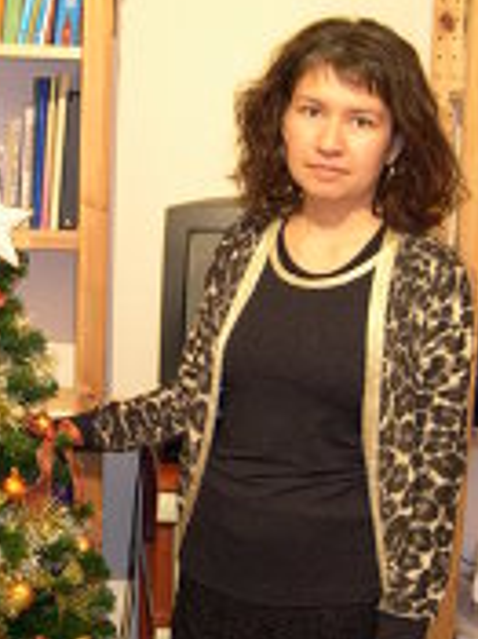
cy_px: 427
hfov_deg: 17.7
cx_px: 151
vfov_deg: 23.5
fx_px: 1530
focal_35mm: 83
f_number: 2.9
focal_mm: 9
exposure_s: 1/3.1
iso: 200
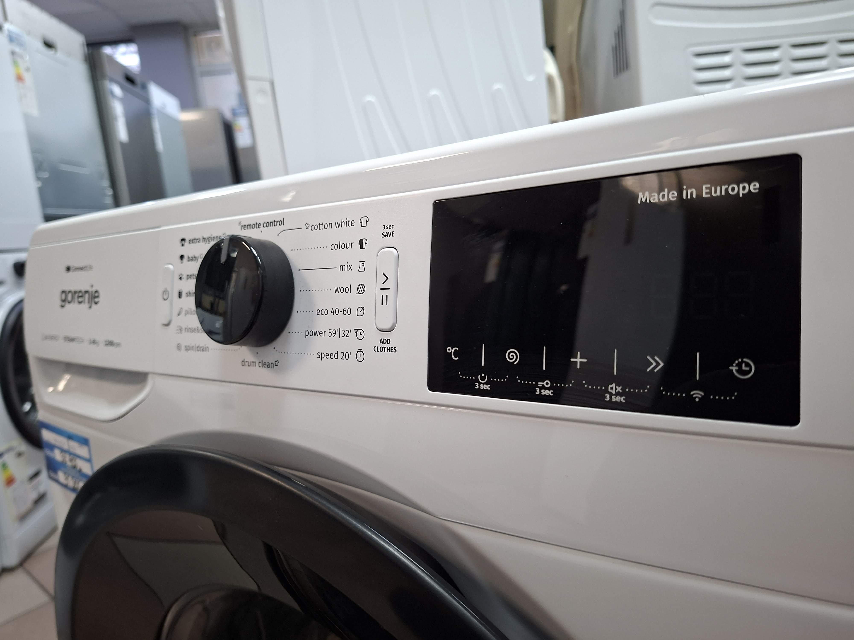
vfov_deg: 58.9
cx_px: 427
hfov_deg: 73.9
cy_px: 320
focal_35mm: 23
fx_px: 567
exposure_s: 1/50
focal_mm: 5.54
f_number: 1.8
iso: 320
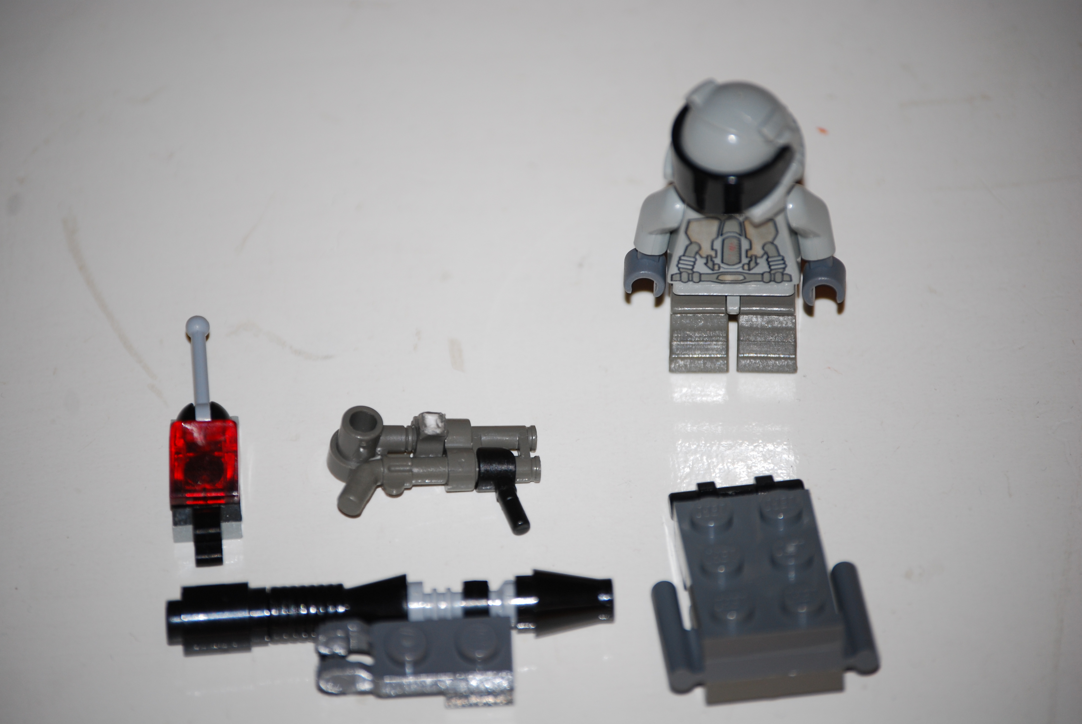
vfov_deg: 7.7
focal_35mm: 180
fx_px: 5416
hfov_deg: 11.4
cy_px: 362
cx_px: 541
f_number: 5
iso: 200
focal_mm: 120
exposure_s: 1/60
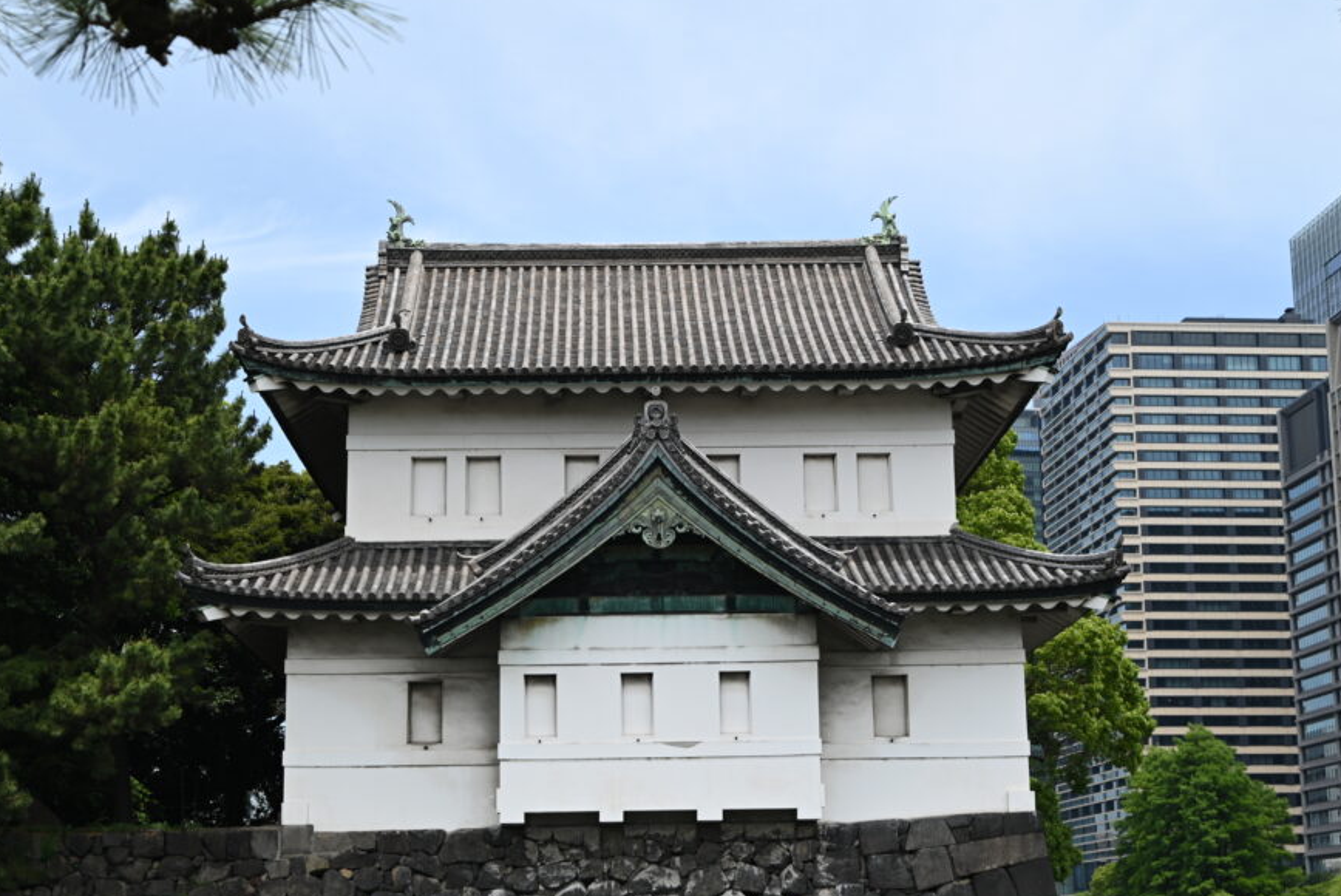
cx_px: 658
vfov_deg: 23.0
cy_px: 519
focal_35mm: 59
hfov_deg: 33.9
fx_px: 2199
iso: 100
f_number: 7.1
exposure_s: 1/400
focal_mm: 50
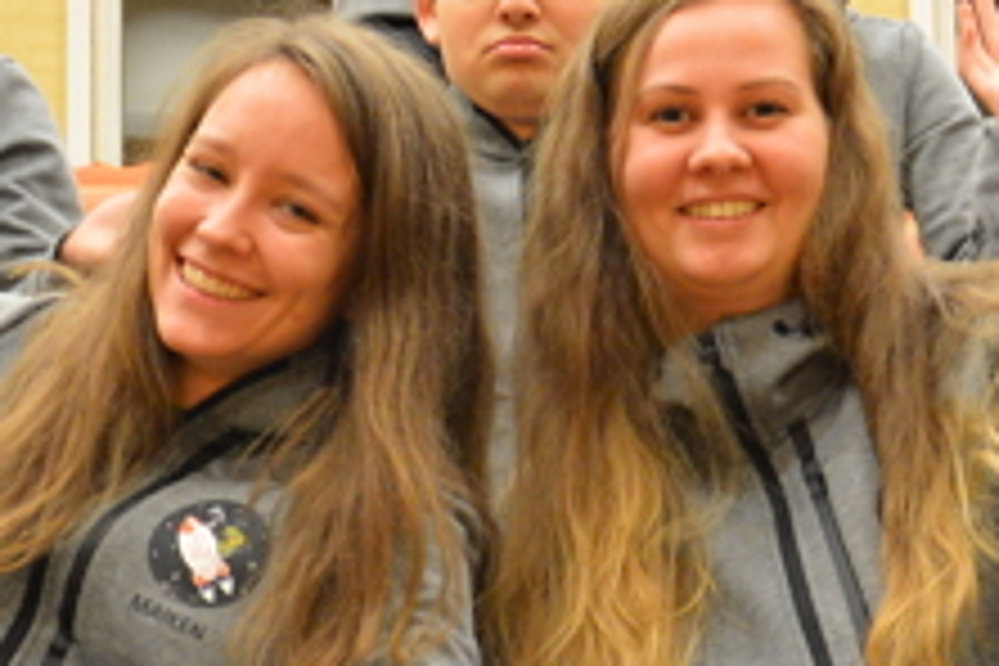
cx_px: 506
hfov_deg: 12.0
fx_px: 4737
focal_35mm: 171
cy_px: 554
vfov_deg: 8.0
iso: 560
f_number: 4
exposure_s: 1/15
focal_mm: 21
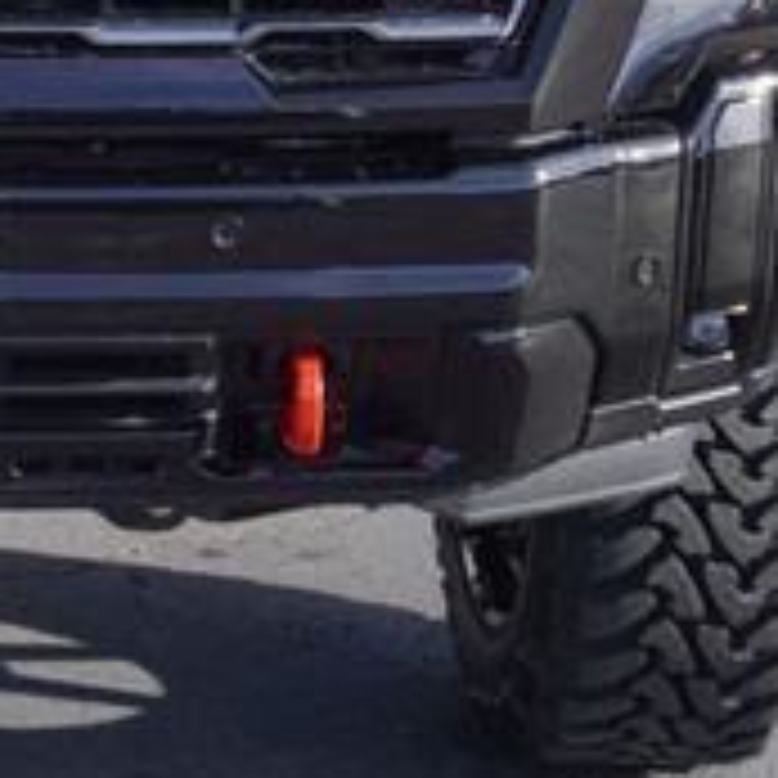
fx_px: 2873
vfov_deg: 15.1
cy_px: -31
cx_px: -189
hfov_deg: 14.8
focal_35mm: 113
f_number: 6.3
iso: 100
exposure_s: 1/125
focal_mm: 24
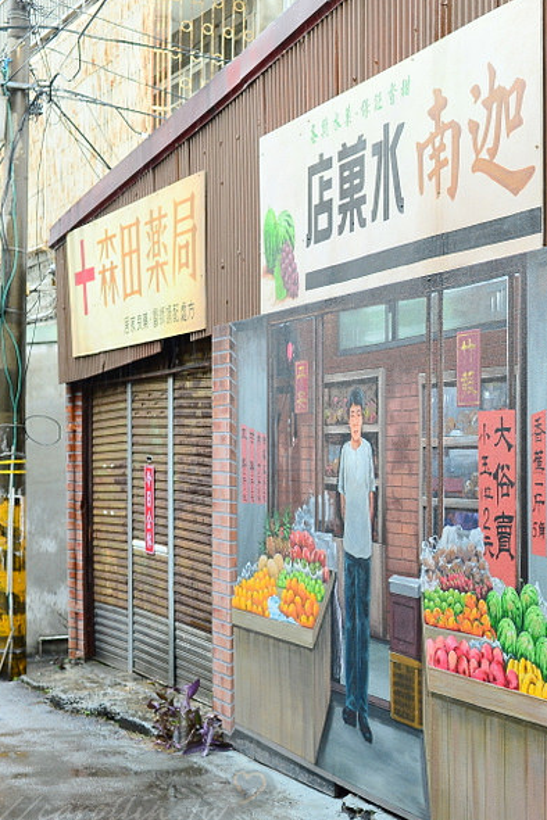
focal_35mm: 71
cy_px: 463
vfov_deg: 28.4
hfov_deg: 18.6
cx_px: 557
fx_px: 1618
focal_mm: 35
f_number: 4.5
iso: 500
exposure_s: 1/80
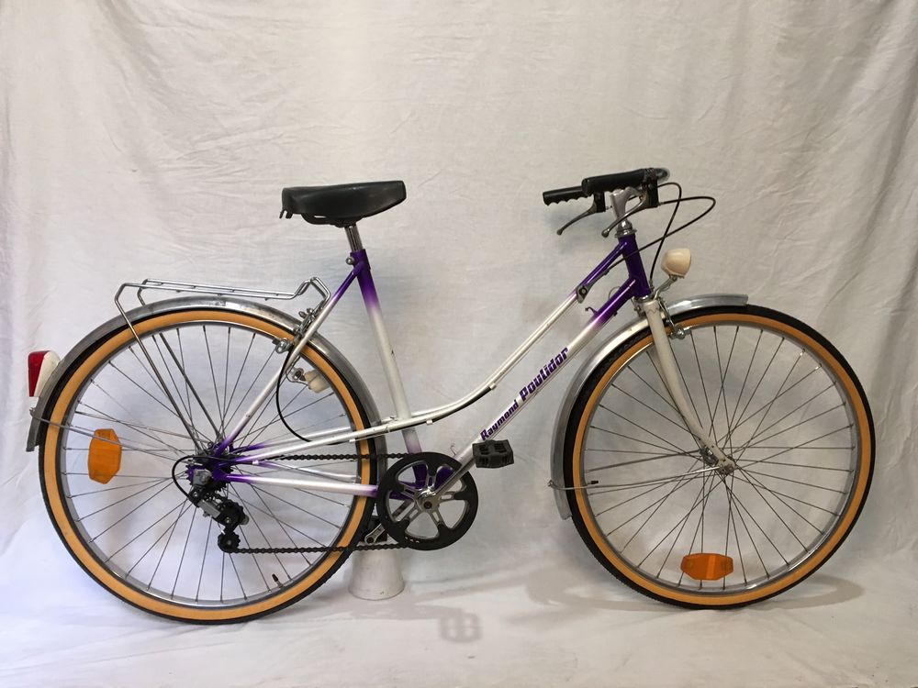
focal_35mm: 29
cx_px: 459
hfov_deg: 61.7
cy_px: 344
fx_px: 769
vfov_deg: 48.2
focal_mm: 4.15
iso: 125
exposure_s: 1/33
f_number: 2.2
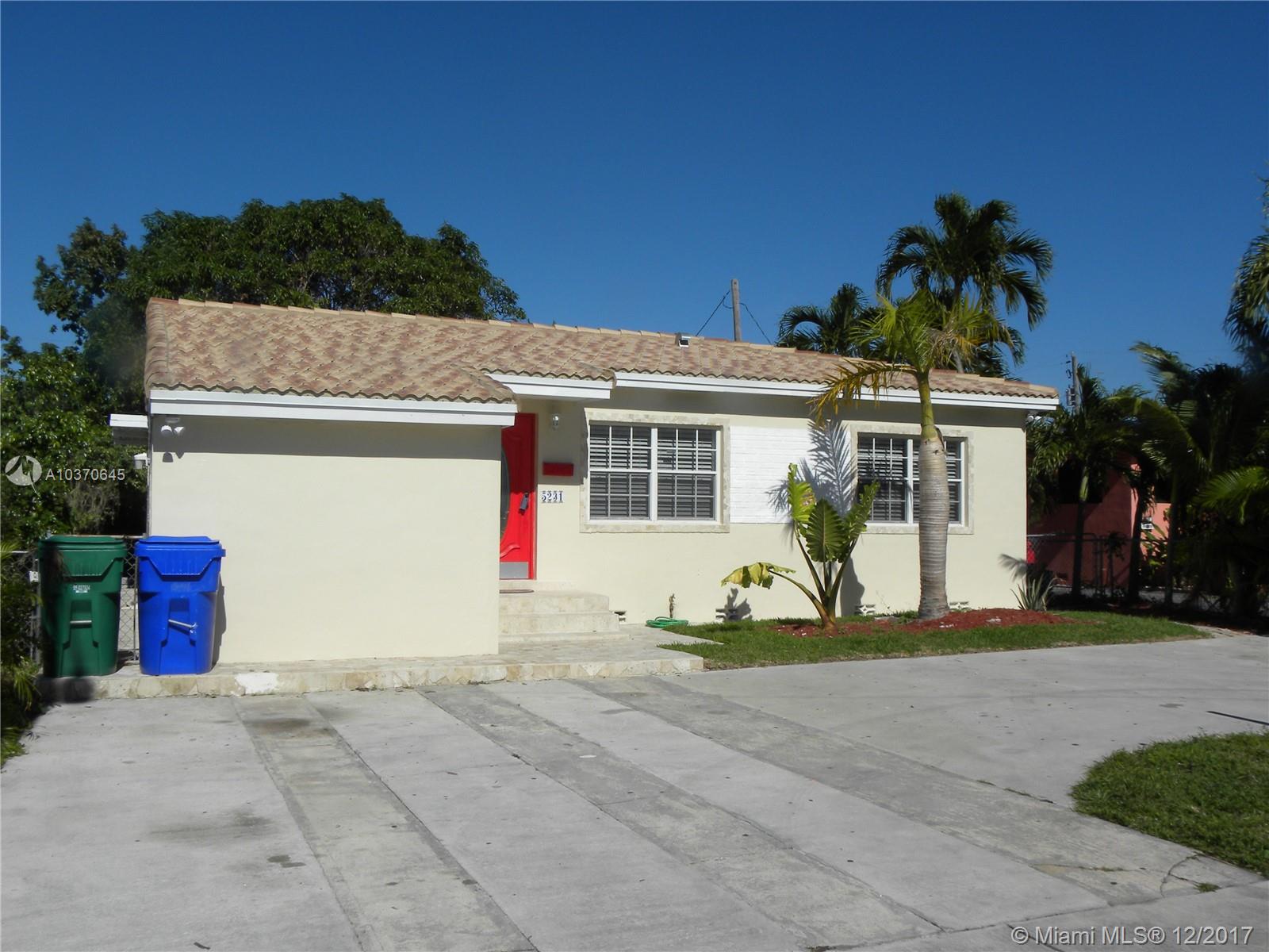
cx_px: 634
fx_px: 1210
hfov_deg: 55.4
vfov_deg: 42.9
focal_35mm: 33
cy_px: 476
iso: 64
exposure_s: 1/438
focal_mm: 5.9
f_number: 7.1
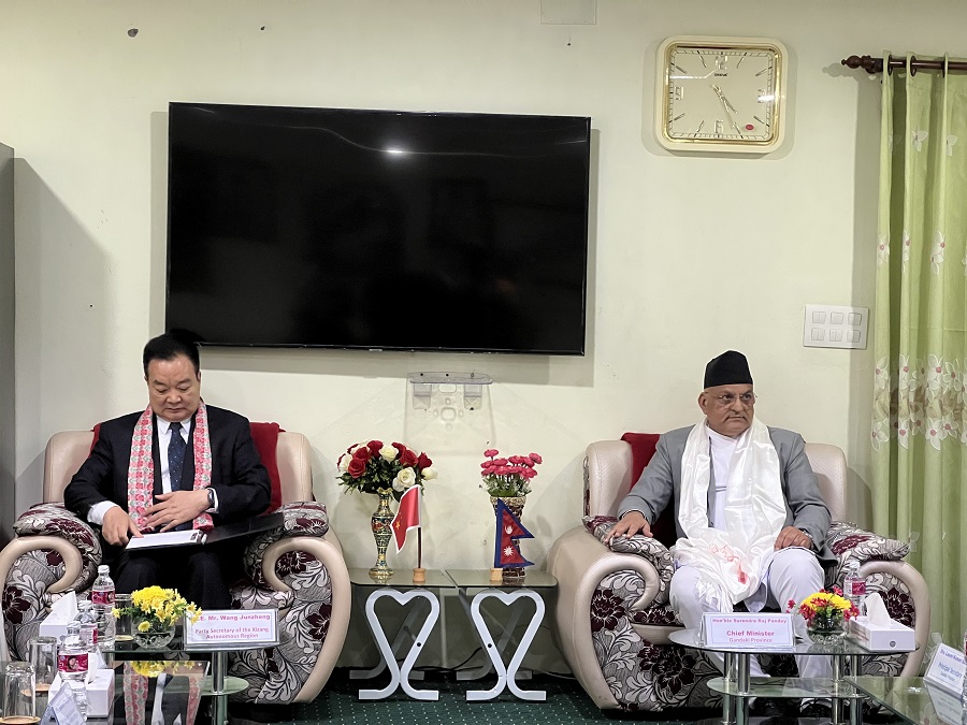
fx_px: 2151
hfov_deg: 25.3
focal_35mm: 77
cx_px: 484
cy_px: 362
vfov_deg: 19.1
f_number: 2.8
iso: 640
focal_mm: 9
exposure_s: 1/34
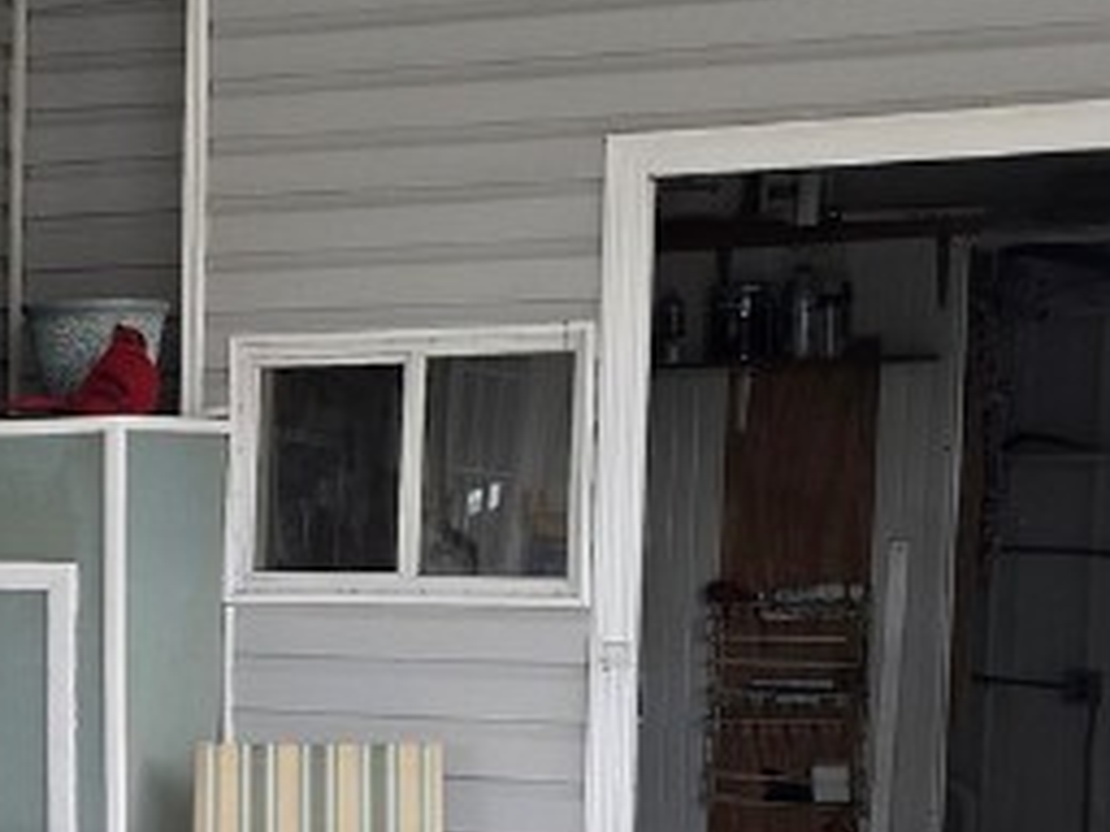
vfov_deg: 15.8
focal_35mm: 92
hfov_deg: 20.2
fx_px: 2950
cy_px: 802
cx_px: -160
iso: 64
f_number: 1.7
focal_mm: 6.3
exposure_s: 1/60
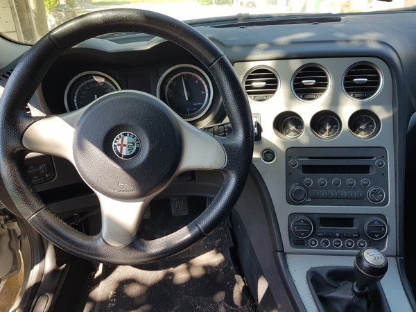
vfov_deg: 53.1
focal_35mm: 26
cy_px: 156
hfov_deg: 67.3
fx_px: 312
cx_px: 208
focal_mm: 4.2
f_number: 1.7
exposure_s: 1/210
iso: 40
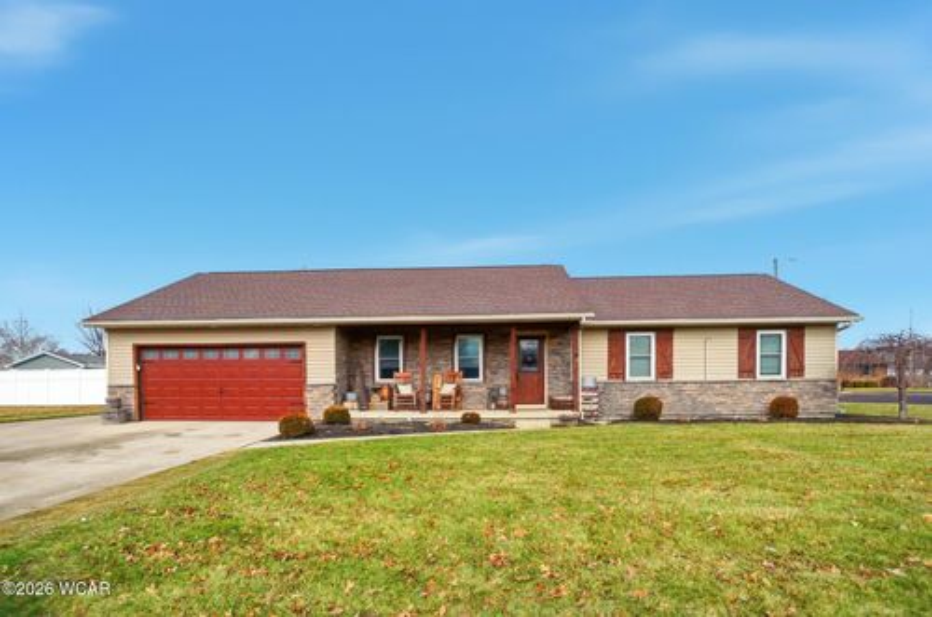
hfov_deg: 90.1
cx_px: 466
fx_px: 465
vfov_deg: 67.1
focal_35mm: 18
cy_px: 308
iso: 125
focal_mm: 12
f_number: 9
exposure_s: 1/2500
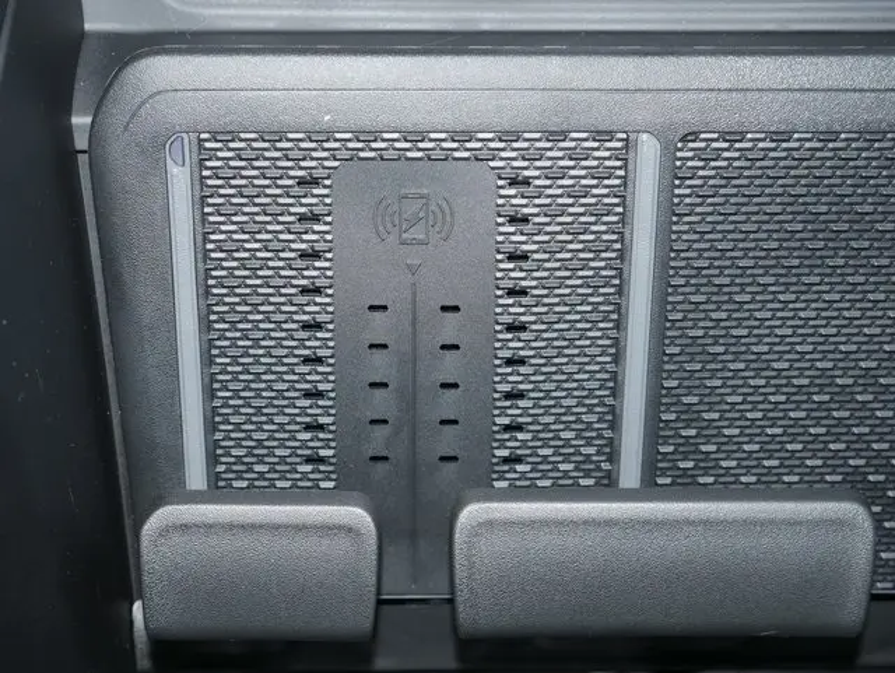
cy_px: 336
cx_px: 448
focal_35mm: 60
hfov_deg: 32.2
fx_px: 1552
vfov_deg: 24.4
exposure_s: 1/60
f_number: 5.4
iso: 200
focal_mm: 30
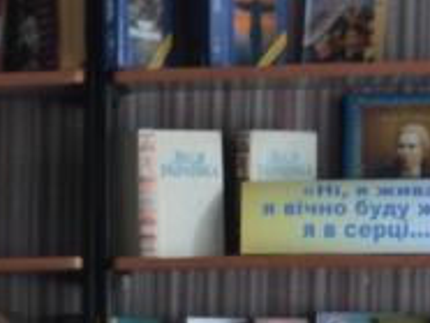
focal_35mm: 254
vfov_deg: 5.7
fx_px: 3159
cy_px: 638
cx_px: -472
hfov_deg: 7.4
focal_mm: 32
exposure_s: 1/15
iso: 640
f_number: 4.8
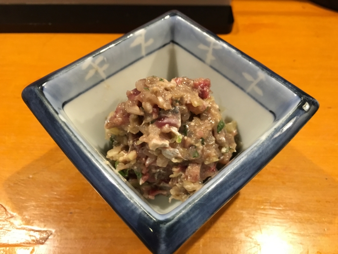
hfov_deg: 61.7
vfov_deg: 48.2
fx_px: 283
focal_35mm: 29
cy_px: 127
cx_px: 169
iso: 200
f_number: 2.2
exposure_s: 1/30
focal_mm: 4.15
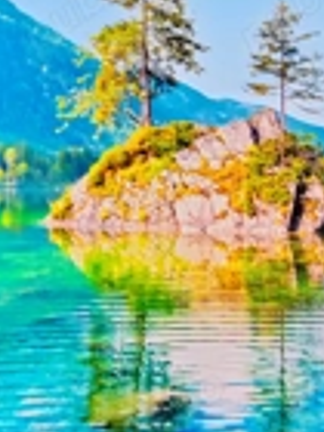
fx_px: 961
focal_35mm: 77
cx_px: 231
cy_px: 28
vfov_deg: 24.5
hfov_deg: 19.0
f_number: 1.9
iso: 500
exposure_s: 1/50
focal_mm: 5.52
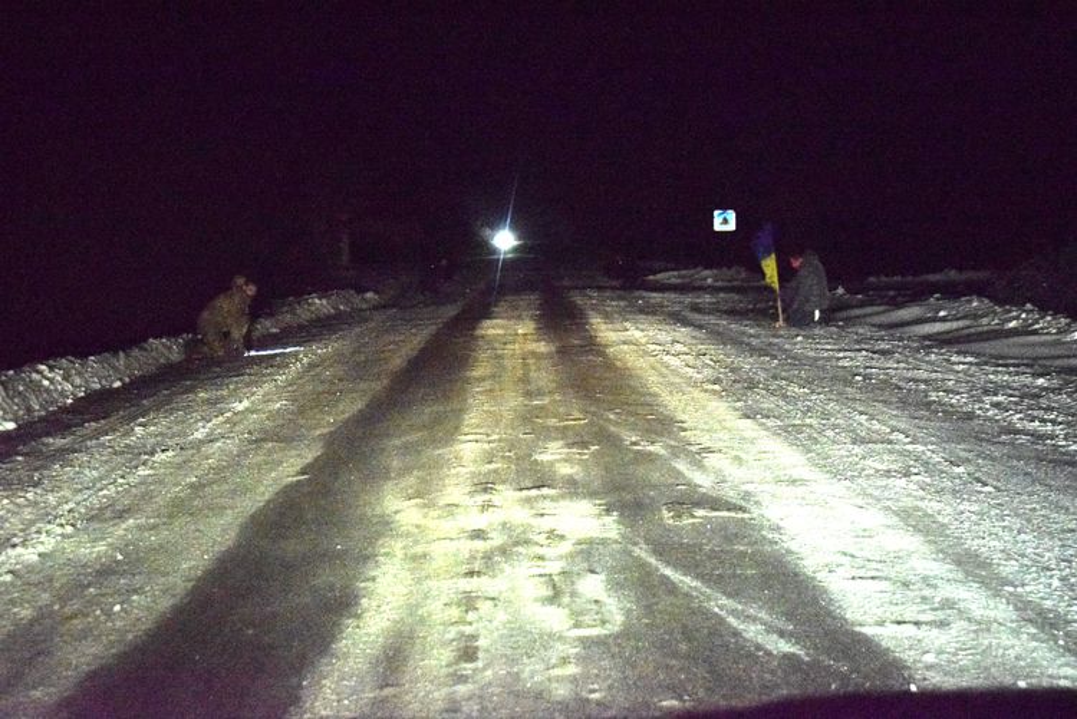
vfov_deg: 19.0
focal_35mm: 72
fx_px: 2155
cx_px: 538
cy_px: 360
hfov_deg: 28.1
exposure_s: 1/200
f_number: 5.3
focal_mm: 48
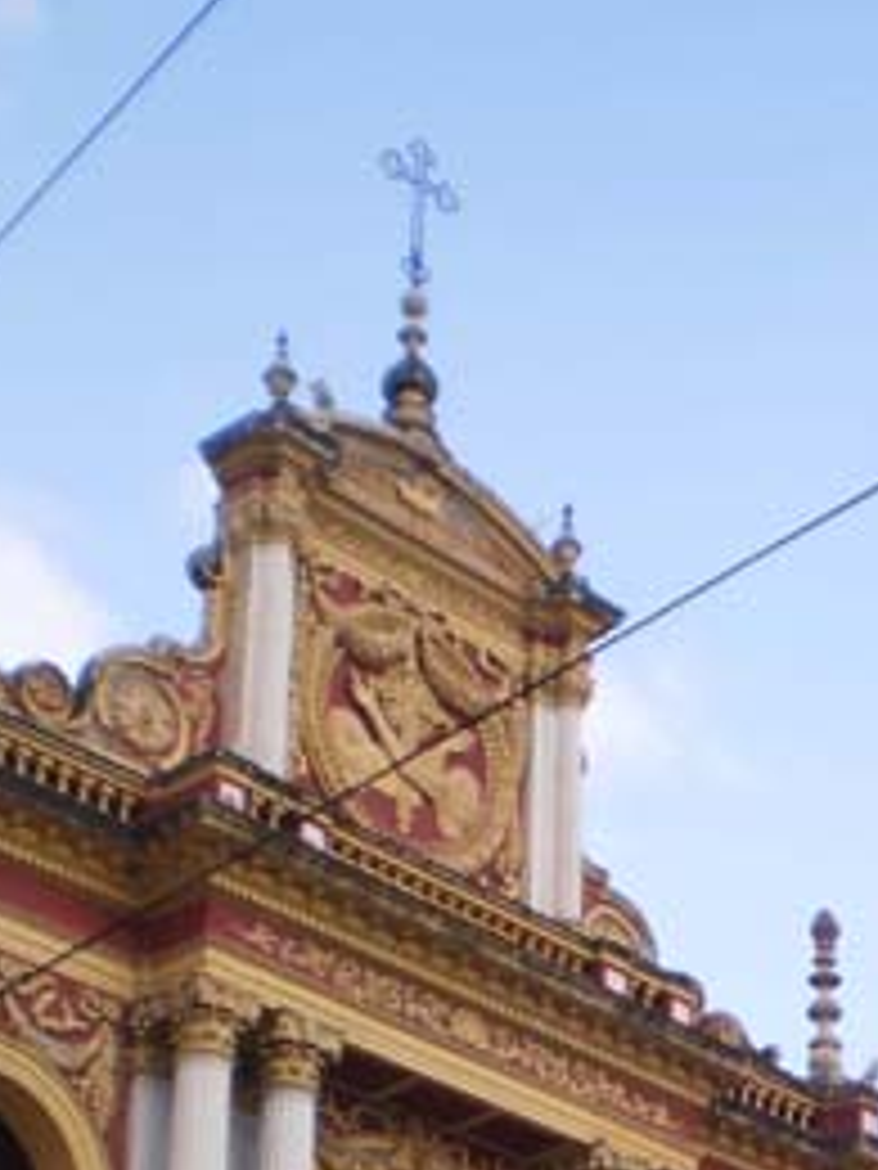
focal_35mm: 97
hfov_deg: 15.0
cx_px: 858
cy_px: 1395
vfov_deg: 19.1
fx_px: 3280
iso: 64
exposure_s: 1/500
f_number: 3.1
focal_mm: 6.3
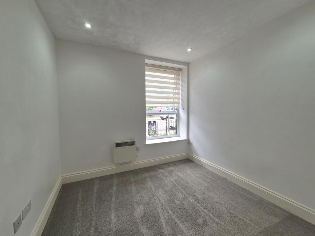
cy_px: 118
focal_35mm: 13
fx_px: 118
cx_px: 158
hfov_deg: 106.2
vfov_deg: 89.9
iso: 50
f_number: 2.2
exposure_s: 1/141
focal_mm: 2.2
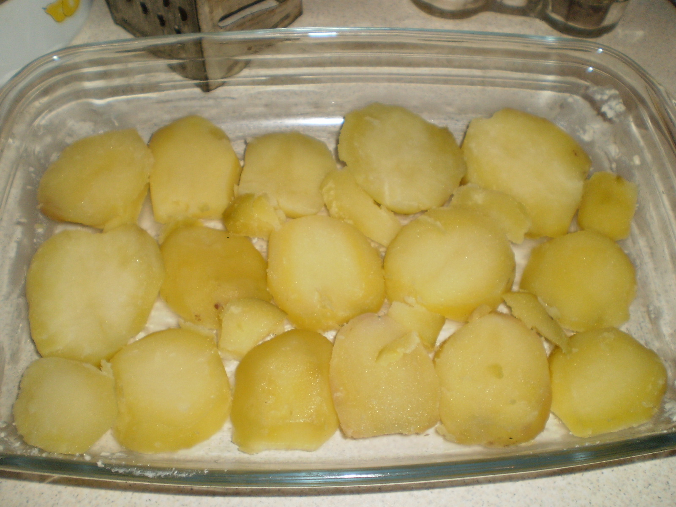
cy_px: 254
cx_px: 338
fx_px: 703
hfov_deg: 51.4
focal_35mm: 36
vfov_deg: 39.7
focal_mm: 6.3
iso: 125
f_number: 3.1
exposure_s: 1/30
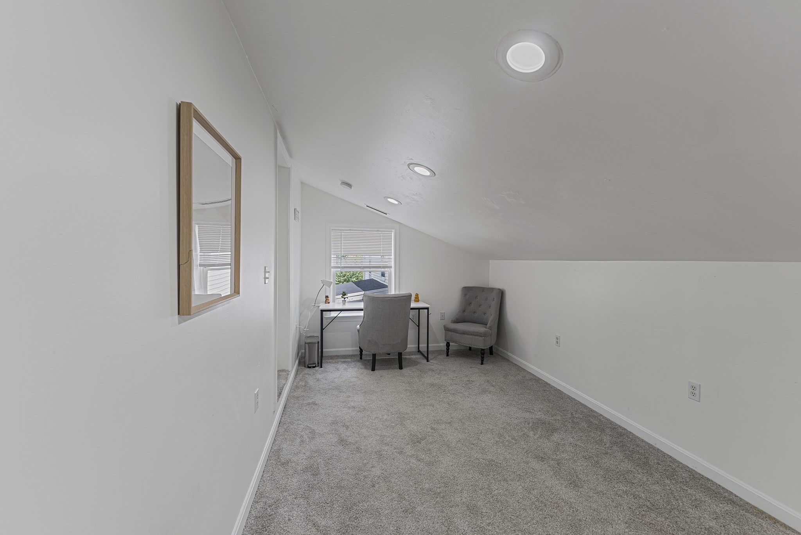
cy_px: 268
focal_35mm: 14
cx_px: 400
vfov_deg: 81.2
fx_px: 312
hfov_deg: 104.2
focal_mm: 14
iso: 100
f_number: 4.5
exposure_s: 1/6
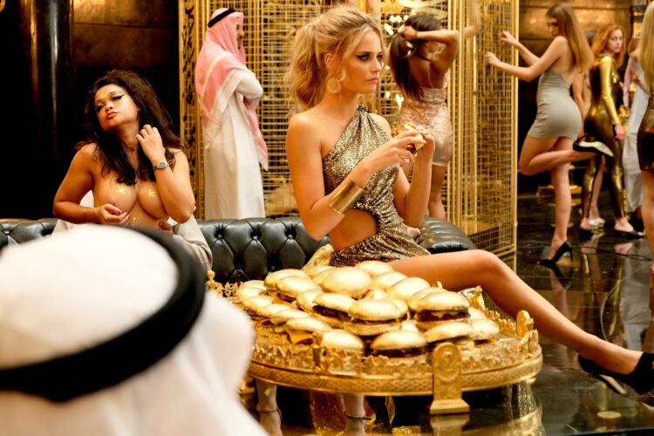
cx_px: 327
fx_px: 1326
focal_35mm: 73
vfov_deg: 18.7
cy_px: 218
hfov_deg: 27.7
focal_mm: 48.4
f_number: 4
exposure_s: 1/125
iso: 1250
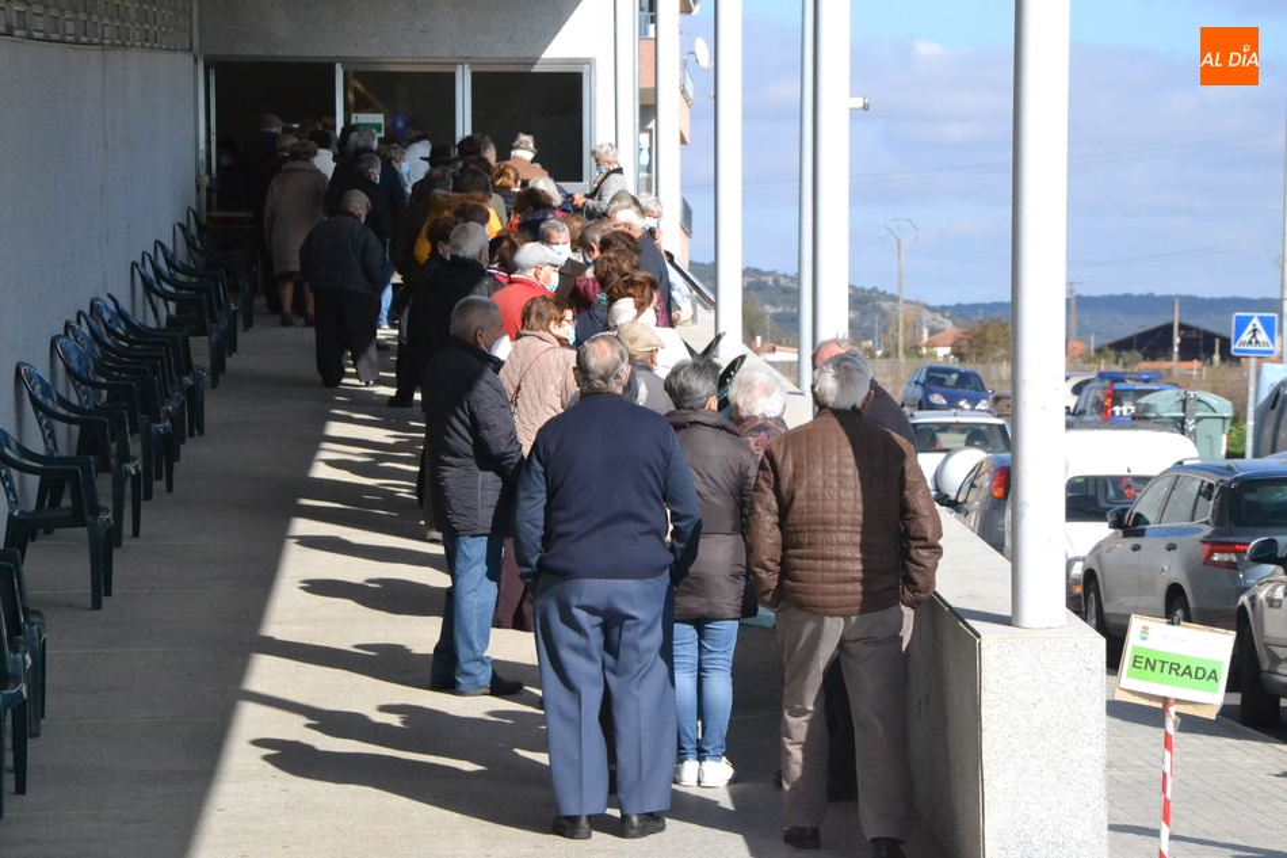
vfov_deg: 10.2
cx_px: 644
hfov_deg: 15.2
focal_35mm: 135
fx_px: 4825
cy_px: 429
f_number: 13
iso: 3200
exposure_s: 1/2500
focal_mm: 90
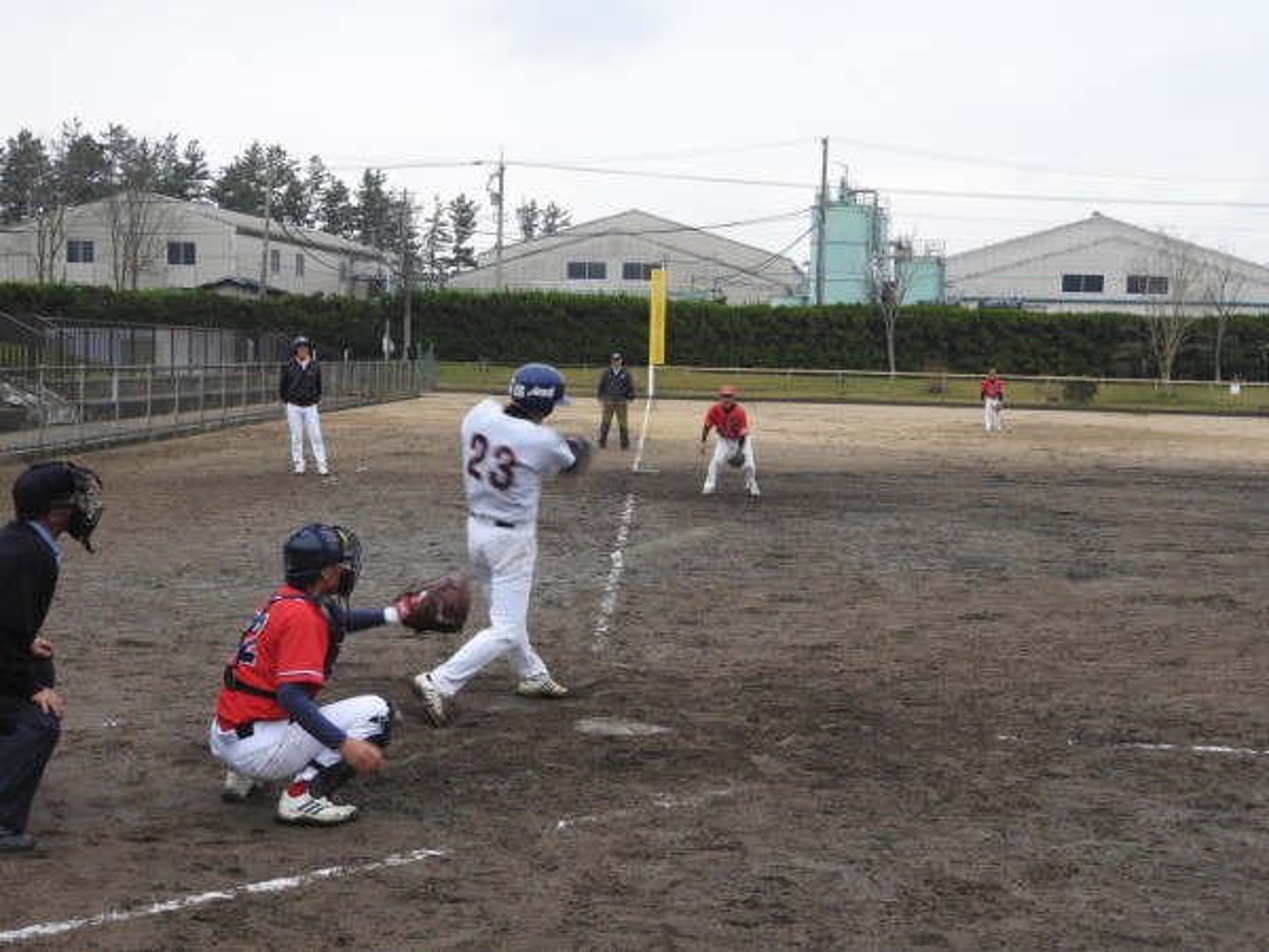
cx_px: 634
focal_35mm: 55
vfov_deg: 26.6
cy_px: 476
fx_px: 2016
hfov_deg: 34.9
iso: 250
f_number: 4
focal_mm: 9.9
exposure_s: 1/30
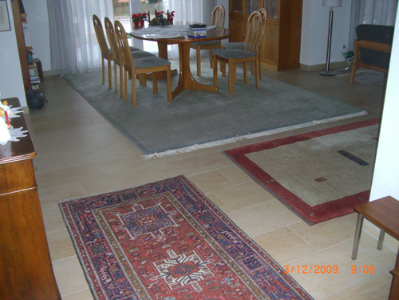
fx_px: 438
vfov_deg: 37.7
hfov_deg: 49.0
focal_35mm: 38
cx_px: 200
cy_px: 150
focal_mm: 7.9
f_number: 2.8
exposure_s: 1/60
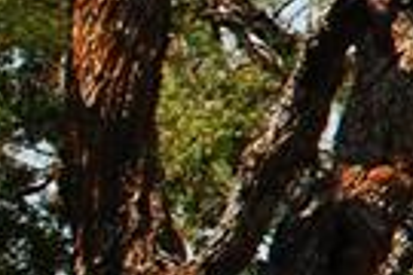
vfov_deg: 5.0
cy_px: 5
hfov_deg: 6.5
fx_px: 3143
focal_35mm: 274
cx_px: 1419
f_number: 10
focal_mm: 24
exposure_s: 1/250
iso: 200
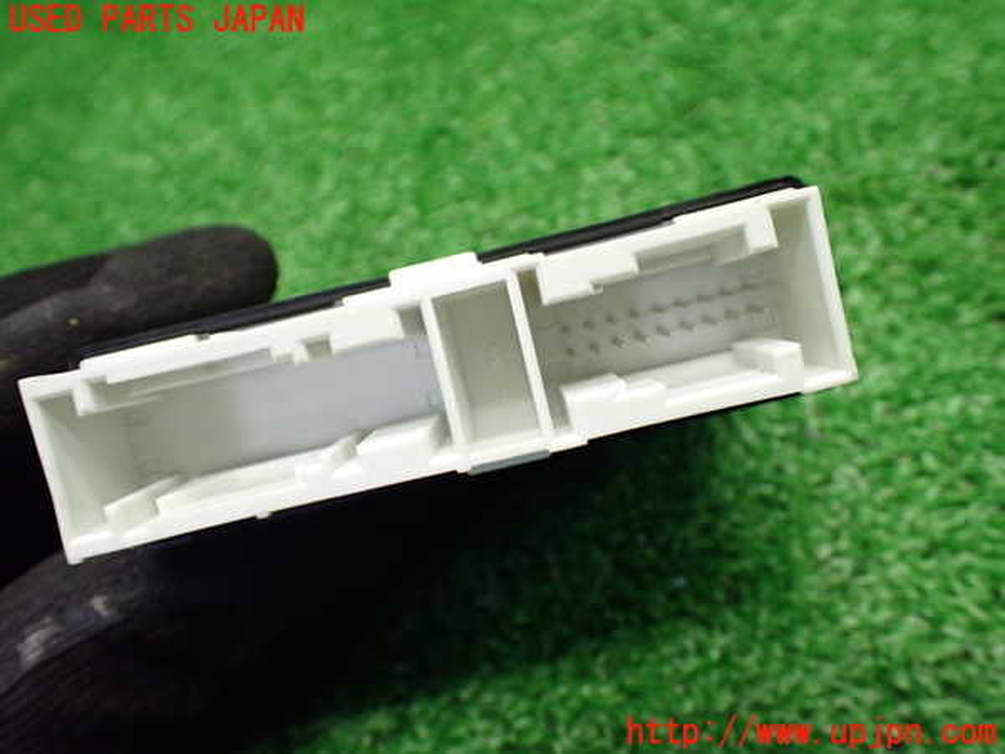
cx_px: 502
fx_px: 871
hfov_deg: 60.0
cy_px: 377
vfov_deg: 46.8
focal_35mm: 30
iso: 500
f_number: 2.3
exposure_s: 1/125
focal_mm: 5.4
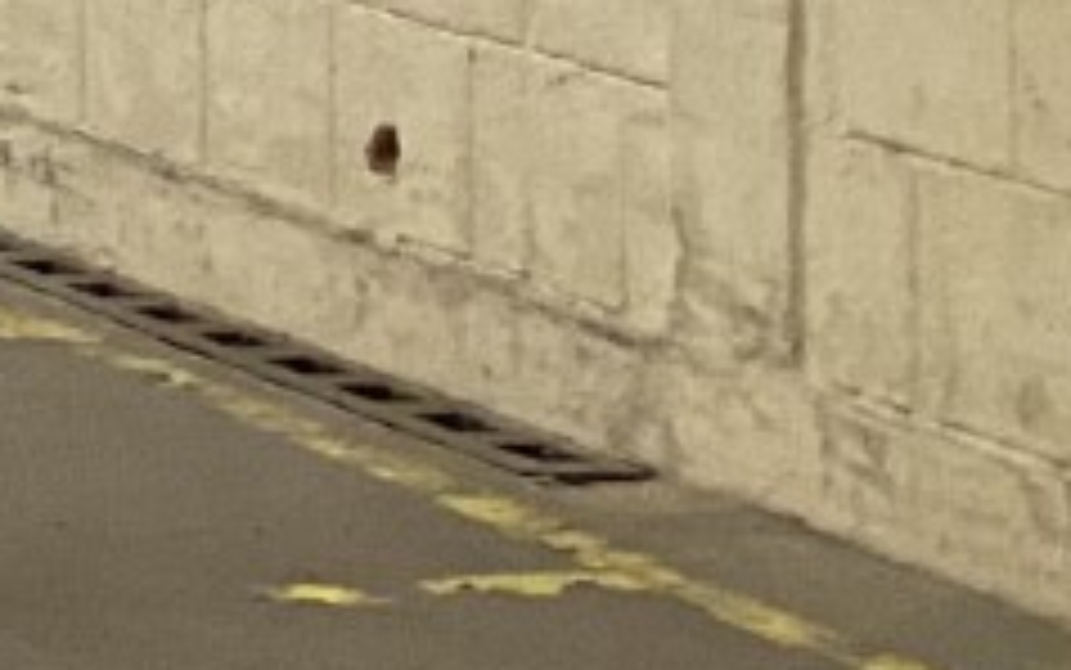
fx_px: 5402
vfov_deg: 6.7
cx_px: -2419
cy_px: -924
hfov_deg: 8.7
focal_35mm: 185
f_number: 1.8
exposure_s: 1/60
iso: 320
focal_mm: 4.25
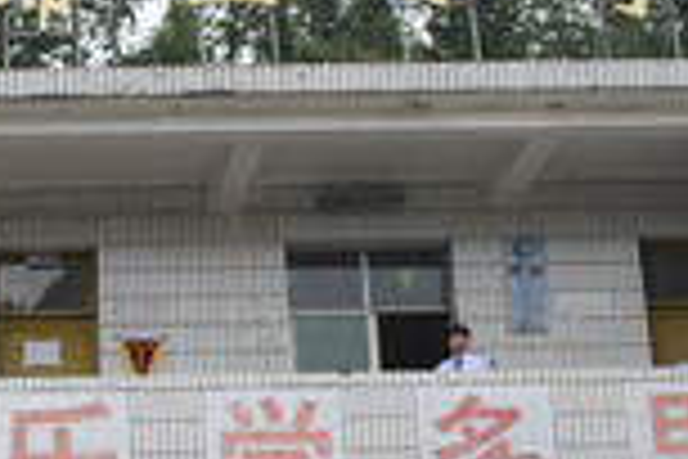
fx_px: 1873
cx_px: -18
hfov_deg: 20.1
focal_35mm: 98
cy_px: 389
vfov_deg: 13.9
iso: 400
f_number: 4.5
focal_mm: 20
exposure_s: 1/1250
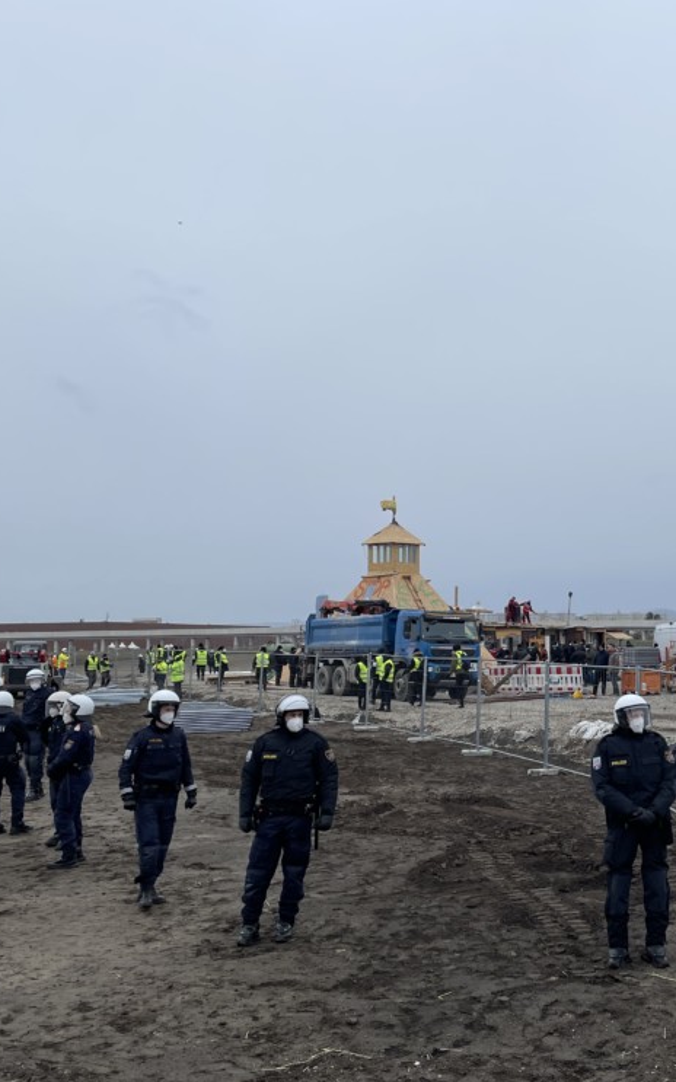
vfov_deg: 51.5
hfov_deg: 32.2
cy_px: 558
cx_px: 584
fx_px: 1121
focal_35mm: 38
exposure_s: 1/1473
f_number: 1.6
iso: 32
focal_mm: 4.2
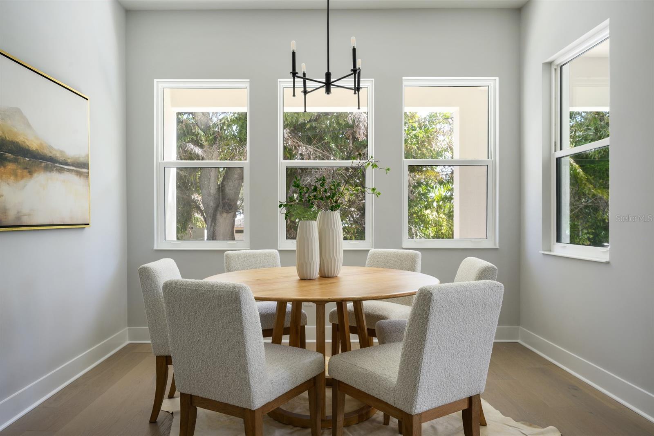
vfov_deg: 52.2
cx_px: 327
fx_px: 445
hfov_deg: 72.6
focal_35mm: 24
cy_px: 218
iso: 100
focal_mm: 24.5
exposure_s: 1/10
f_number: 8
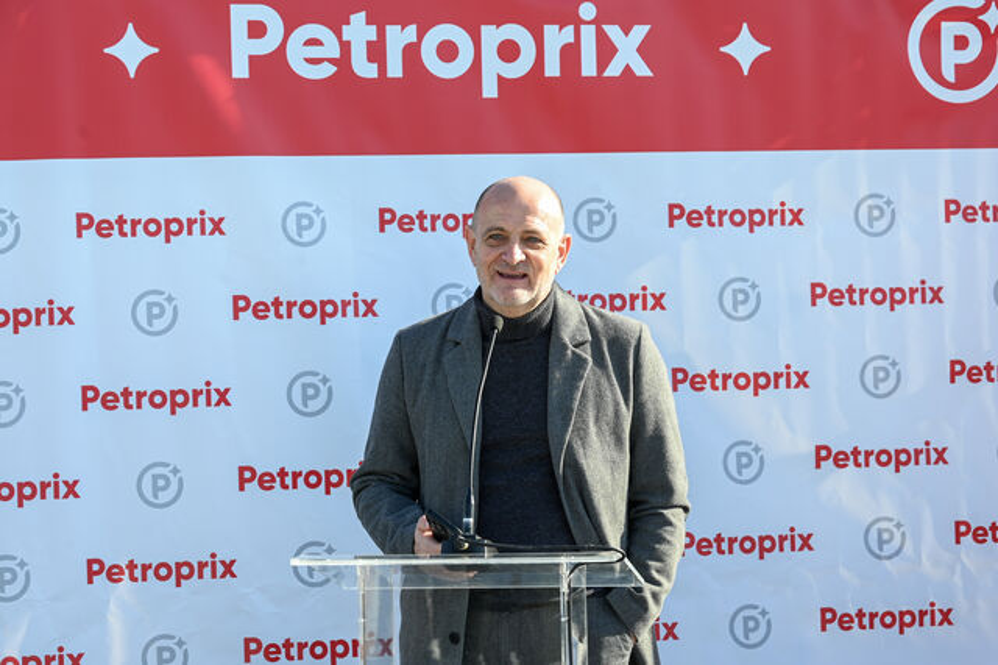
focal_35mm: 96
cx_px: 499
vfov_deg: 14.2
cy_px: 332
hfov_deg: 21.3
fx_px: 2660
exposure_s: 1/200
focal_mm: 96
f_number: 7.1
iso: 200
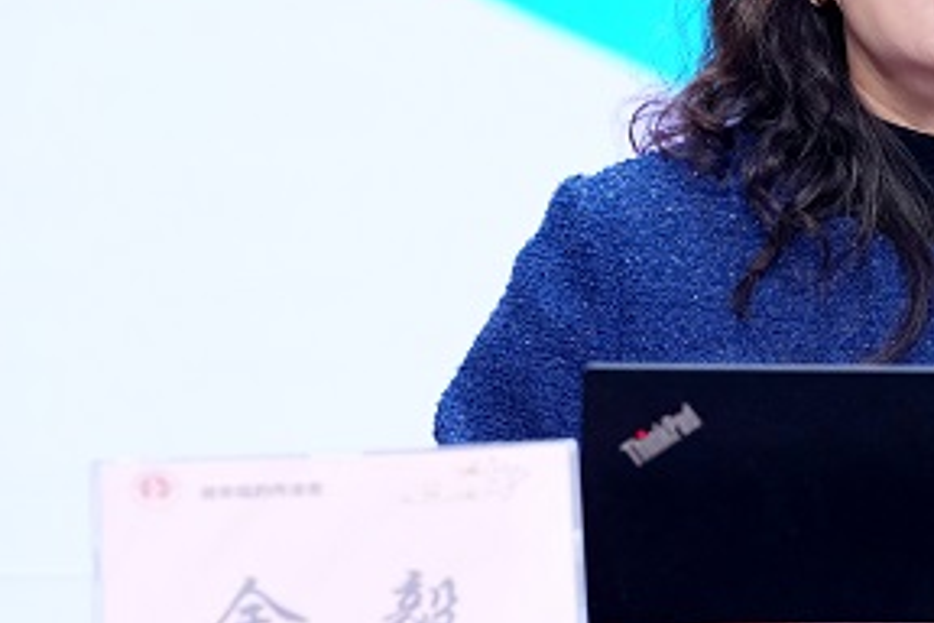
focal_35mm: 349
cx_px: 1096
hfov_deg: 5.9
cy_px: 187
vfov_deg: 3.9
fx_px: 9054
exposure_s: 1/125
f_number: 4.5
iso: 1250
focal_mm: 136
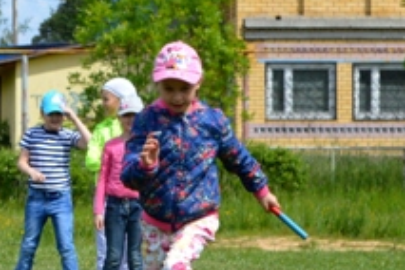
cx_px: -234
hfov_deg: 6.5
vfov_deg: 4.4
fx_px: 3486
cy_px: 249
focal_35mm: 310
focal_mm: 55
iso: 400
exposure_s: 1/1600
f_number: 6.3
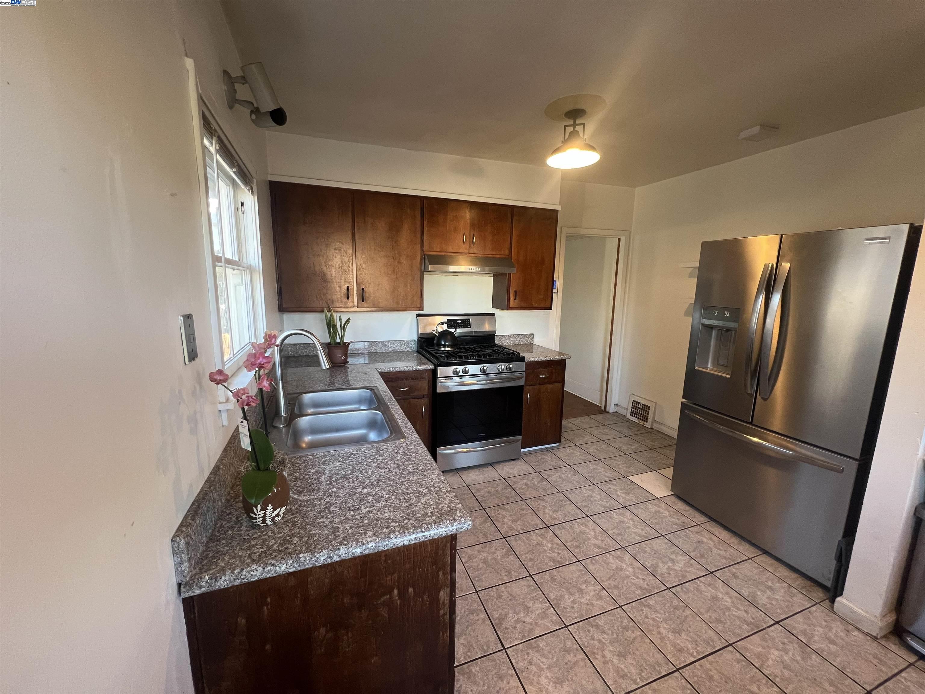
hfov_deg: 106.2
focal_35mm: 13
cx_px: 462
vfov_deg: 89.9
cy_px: 347
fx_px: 347
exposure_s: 1/60
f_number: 1.8
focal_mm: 1.57
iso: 200
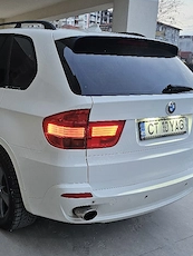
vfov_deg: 46.5
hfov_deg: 35.7
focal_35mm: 40
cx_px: 67
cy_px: 154
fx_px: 297
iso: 250
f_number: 1.7
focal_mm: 6.3
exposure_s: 1/80
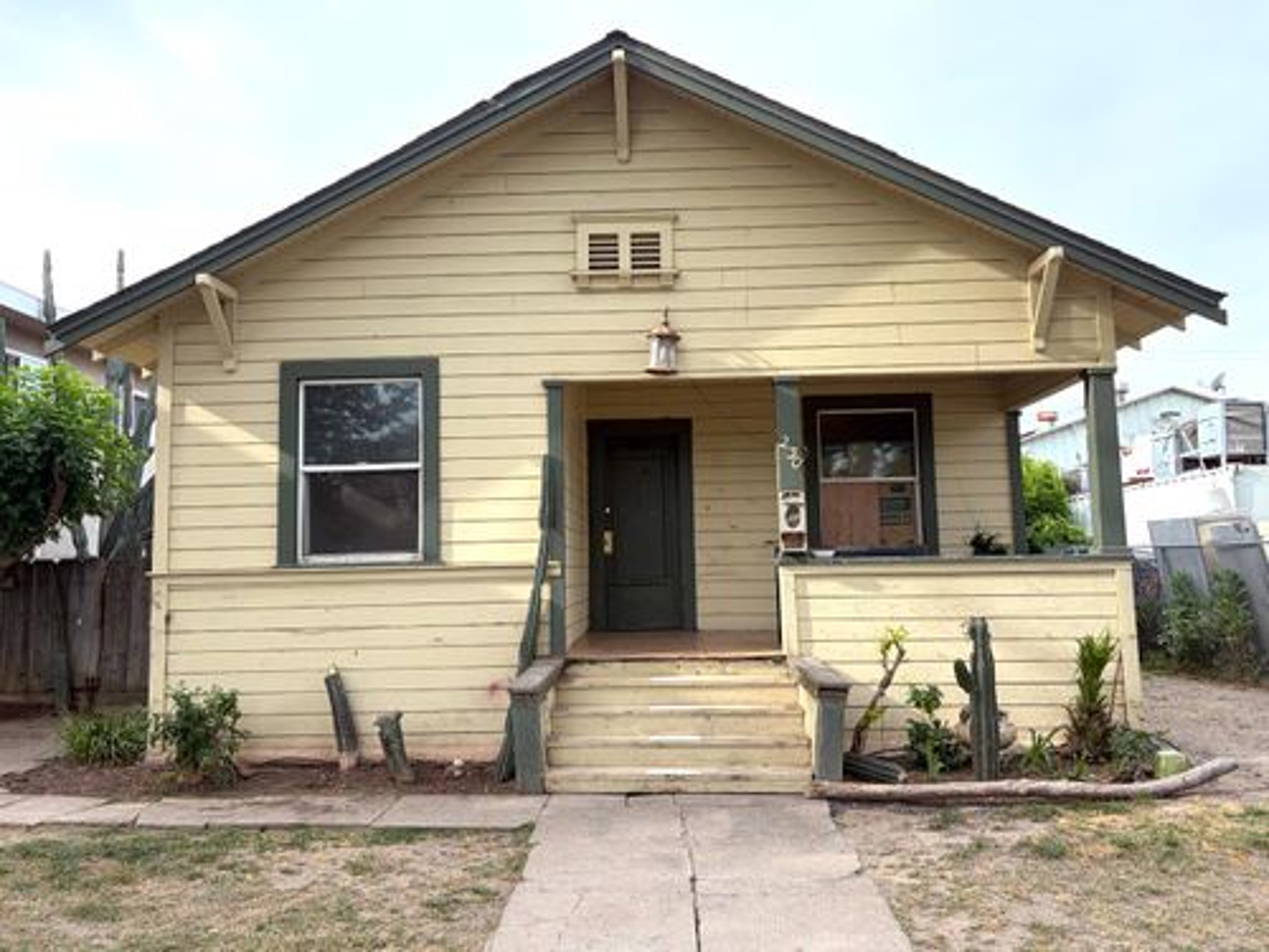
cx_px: 634
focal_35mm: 26
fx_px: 953
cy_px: 476
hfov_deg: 67.3
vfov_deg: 53.1
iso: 64
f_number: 1.6
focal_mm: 5.96
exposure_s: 1/1016
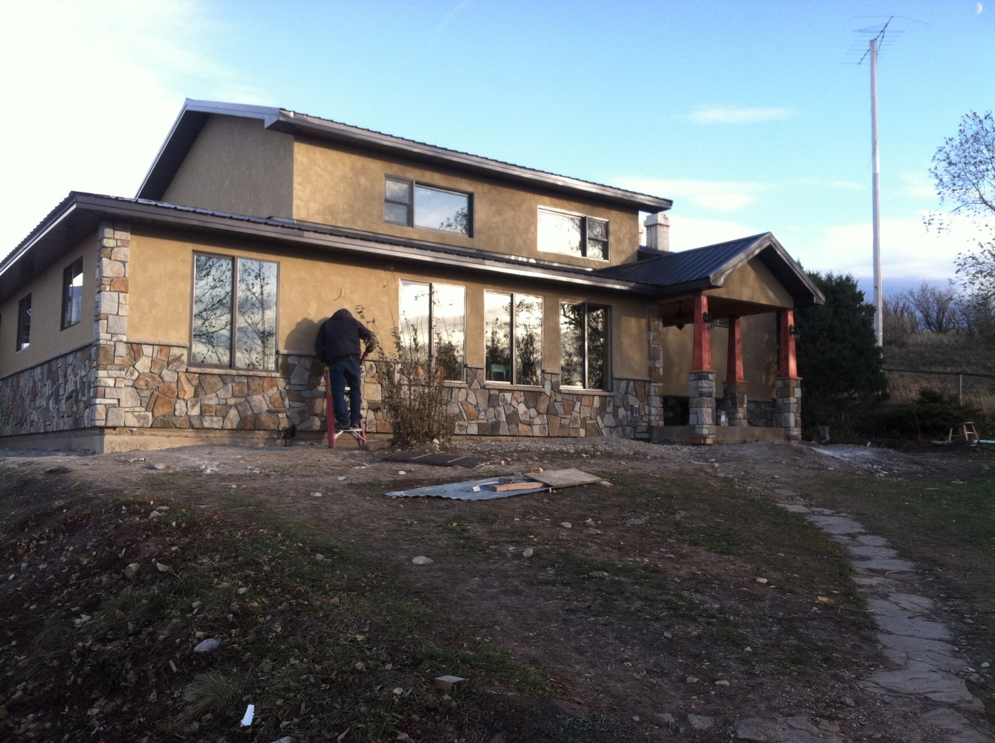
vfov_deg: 40.6
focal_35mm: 35
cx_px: 498
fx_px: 1005
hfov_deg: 52.7
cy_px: 372
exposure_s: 1/221
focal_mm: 3.85
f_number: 2.8
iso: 80
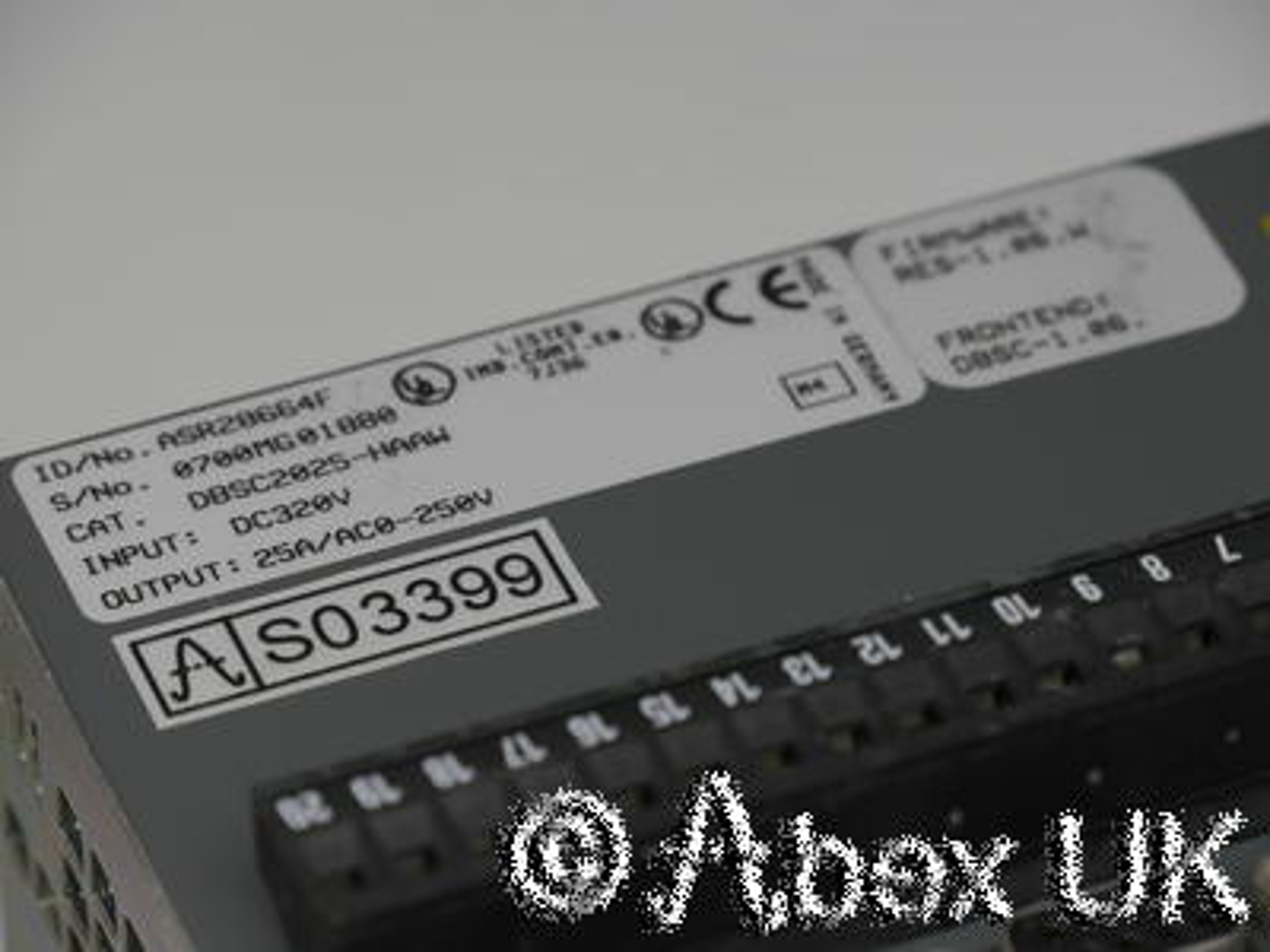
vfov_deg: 6.8
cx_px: 635
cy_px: 476
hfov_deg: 9.1
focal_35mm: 218
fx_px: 7998
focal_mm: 109
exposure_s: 1/50
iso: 400
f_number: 7.1
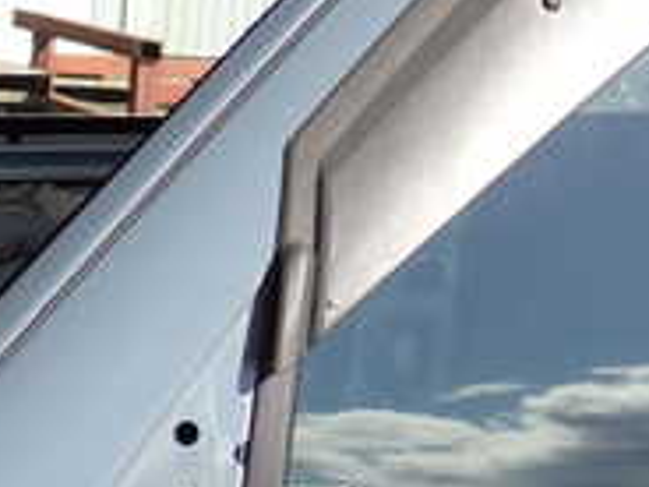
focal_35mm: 124
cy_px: 275
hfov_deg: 15.5
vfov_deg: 12.0
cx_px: 720
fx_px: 2325
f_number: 3.5
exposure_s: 1/500
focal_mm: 6.83
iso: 100
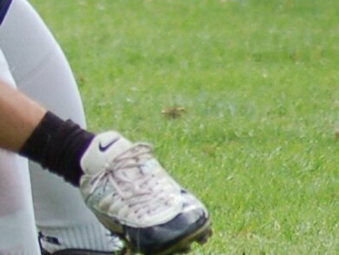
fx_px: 15544
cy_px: 38
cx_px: -381
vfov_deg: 0.9
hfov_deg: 1.2
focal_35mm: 1587
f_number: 5
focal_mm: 195
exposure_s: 1/640
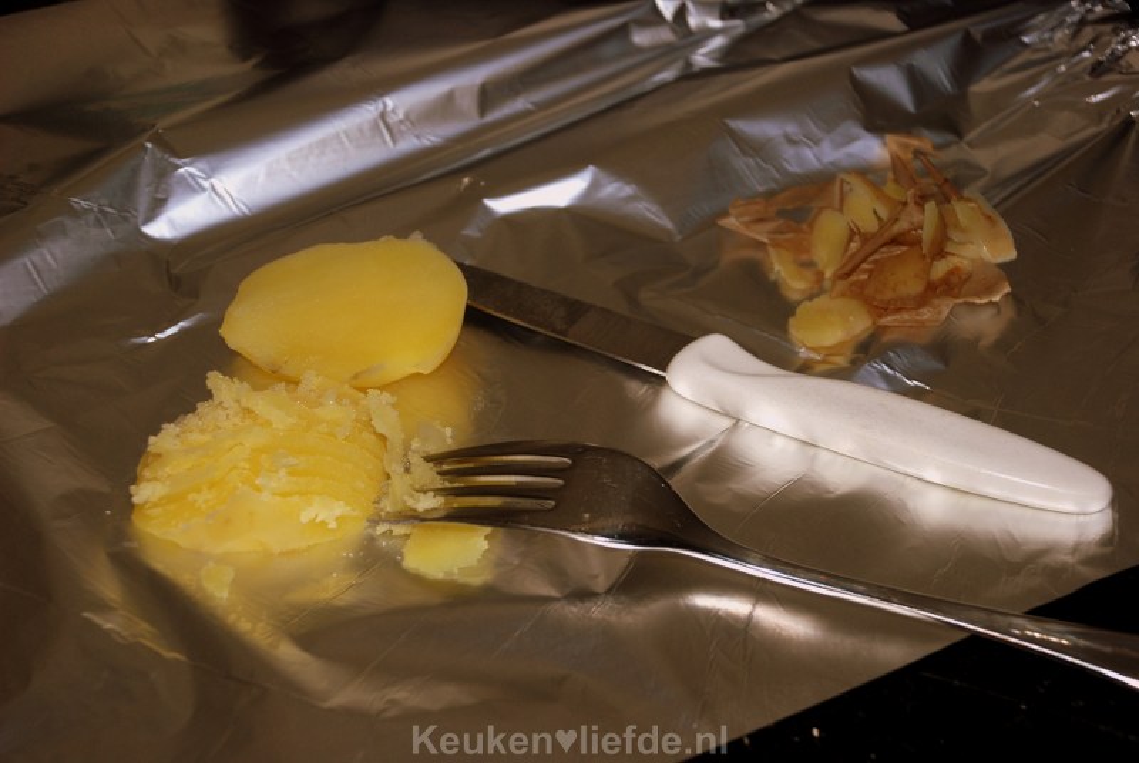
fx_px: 2757
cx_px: 570
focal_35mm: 87
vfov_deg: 15.8
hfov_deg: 23.3
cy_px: 382
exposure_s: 1/60
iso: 200
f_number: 5.3
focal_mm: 58
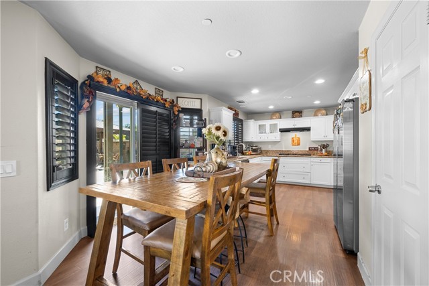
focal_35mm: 14
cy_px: 143
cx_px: 214
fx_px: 167
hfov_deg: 104.2
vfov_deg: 81.2
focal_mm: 14
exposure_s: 2
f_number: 9
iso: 200
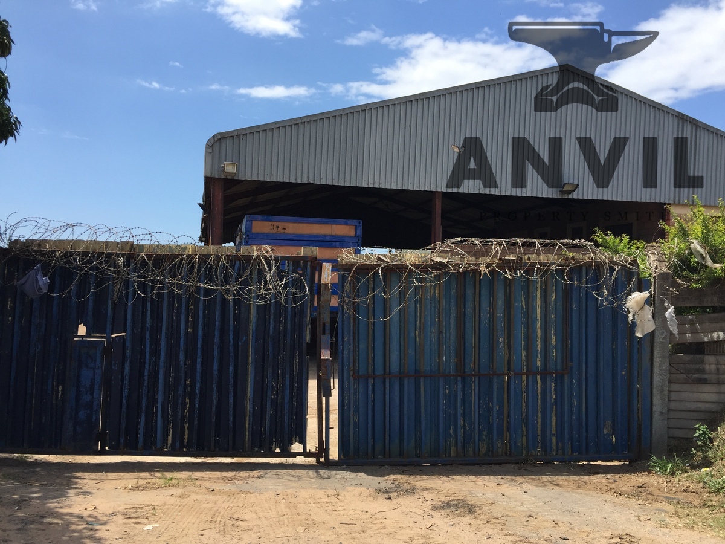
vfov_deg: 48.2
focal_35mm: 29
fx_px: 607
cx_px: 362
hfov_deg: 61.7
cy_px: 272
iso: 32
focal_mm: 4.15
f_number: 2.2
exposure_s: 1/1883
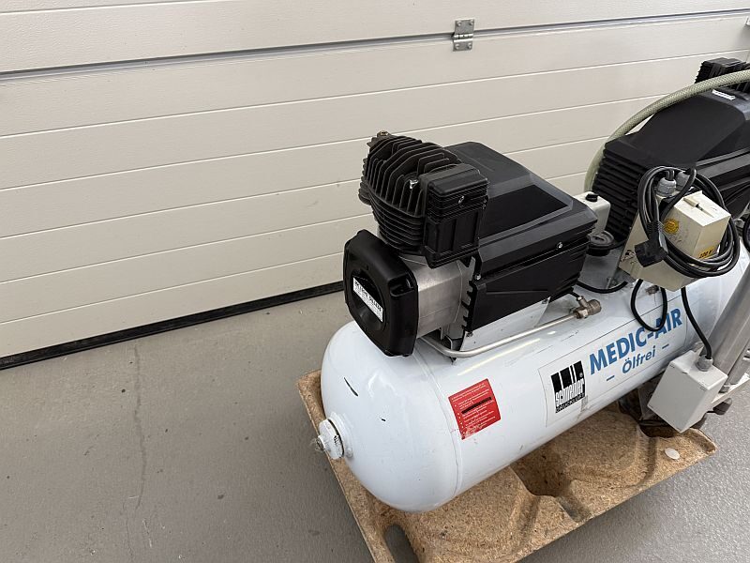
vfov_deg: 56.8
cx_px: 375
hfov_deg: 71.6
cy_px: 282
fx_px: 520
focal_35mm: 24
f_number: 1.78
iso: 200
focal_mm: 6.76
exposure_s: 1/50
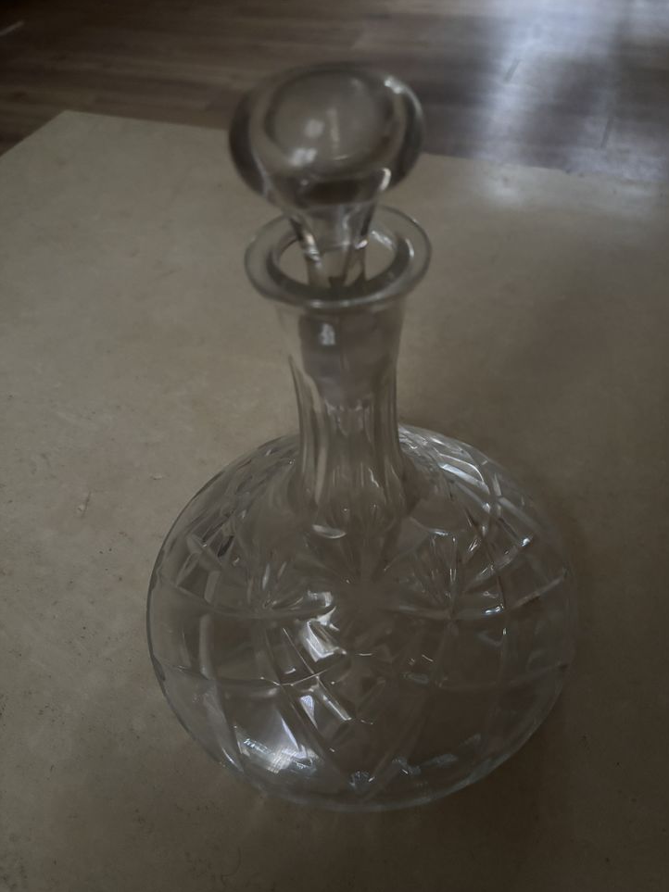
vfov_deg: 65.3
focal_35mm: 27
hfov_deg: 51.3
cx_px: 347
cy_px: 432
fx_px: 696
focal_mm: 5.96
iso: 1000
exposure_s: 1/30
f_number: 1.6
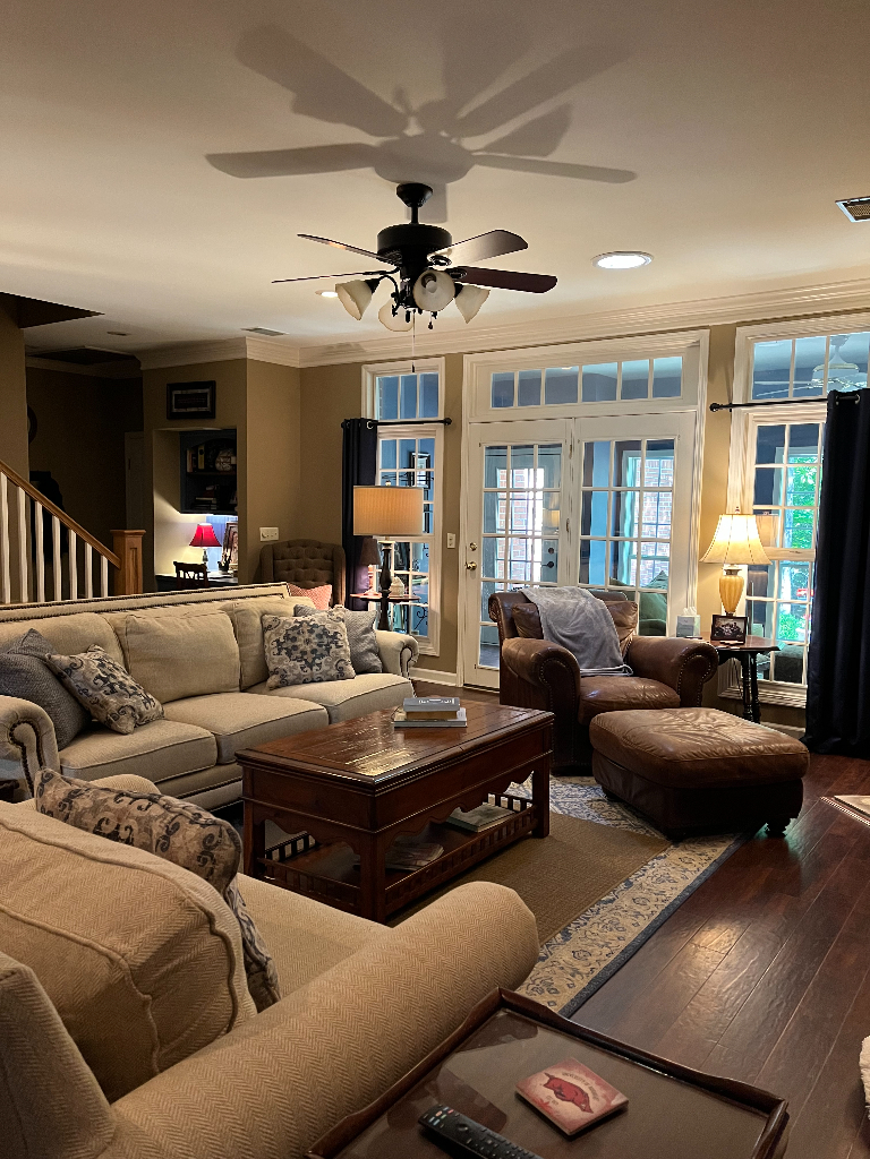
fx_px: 871
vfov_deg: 67.3
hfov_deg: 53.1
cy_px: 580
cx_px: 435
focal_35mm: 26
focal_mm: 5.1
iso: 500
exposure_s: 1/60
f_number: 1.6
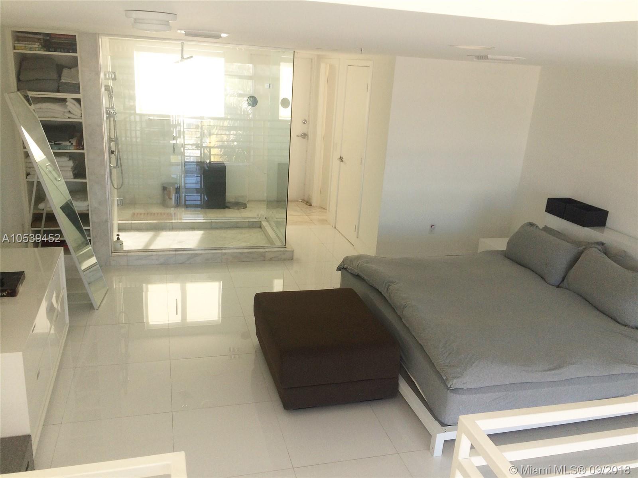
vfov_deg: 48.2
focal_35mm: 29
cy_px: 239
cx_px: 319
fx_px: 534
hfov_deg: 61.7
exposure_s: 1/120
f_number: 2.2
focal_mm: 4.15
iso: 40
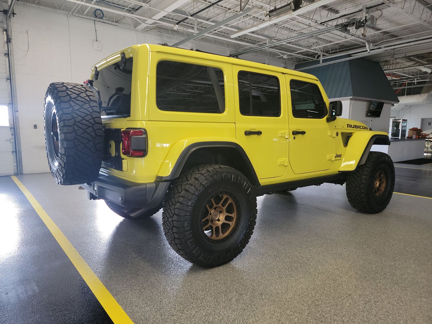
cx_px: 216
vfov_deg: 56.8
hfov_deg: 71.6
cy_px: 162
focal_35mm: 24
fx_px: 300
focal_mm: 6.7
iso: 166
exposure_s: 1/59
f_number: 1.8
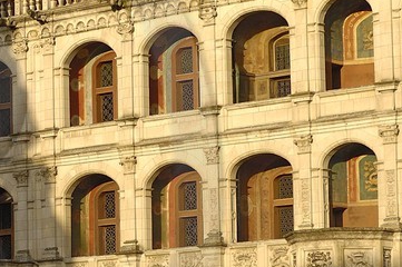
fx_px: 2075
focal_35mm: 186
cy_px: 195
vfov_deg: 7.4
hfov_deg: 10.6
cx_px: -241
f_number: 5.3
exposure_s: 1/160
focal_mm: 28
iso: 100
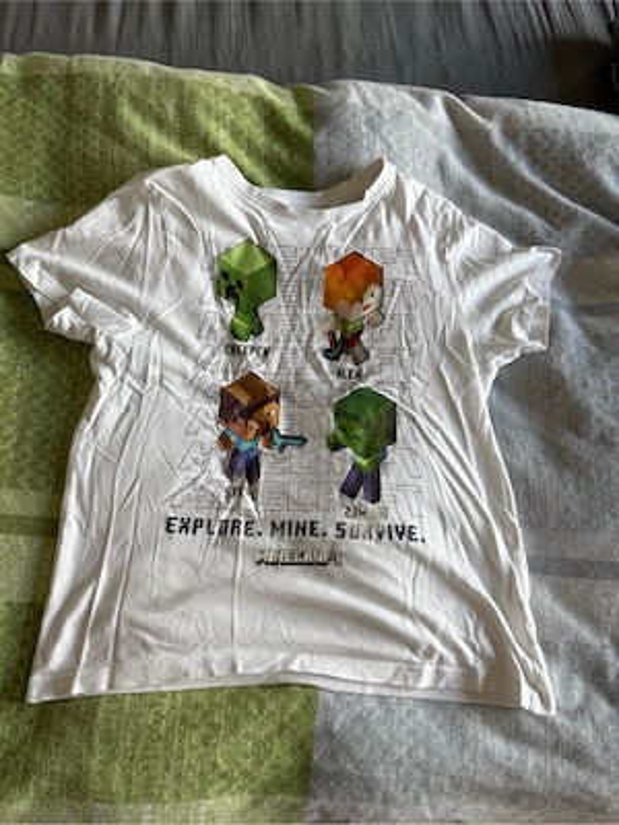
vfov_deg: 67.3
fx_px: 620
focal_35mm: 26
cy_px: 412
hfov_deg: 53.1
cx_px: 310
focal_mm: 5.96
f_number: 1.6
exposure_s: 1/122
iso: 80
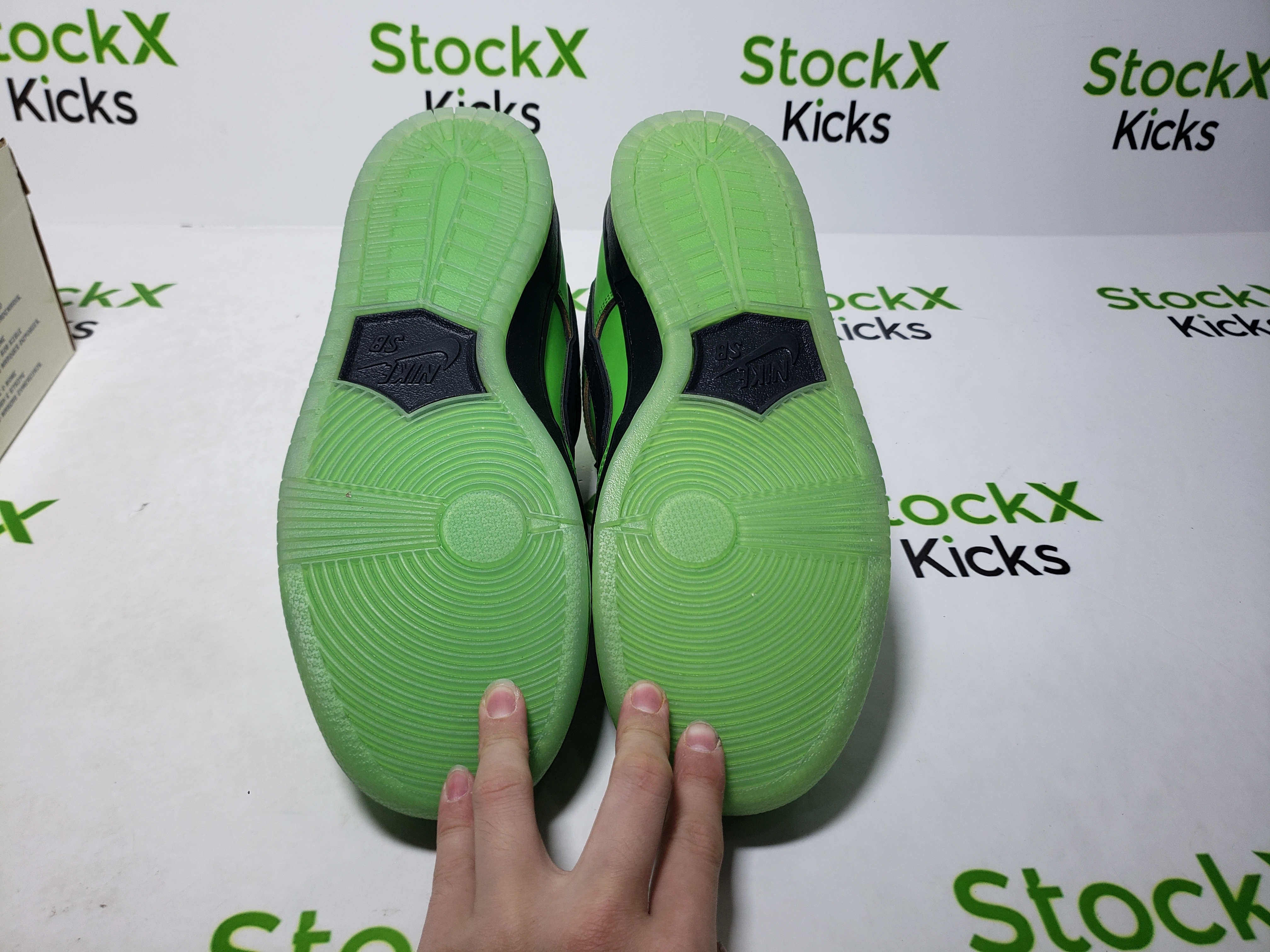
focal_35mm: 26
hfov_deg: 67.3
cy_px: 476
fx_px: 954
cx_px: 635
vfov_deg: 53.1
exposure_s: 1/426
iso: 50
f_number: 1.5
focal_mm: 4.3
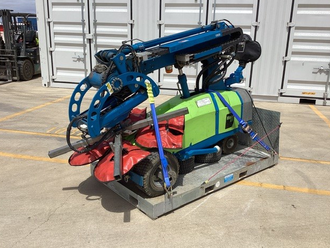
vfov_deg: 44.2
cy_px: 122
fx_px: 305
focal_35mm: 32
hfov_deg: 56.8
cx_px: 164
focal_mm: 3.3
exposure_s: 1/2632
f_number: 2.4
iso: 25
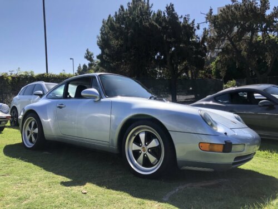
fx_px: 225
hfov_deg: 63.4
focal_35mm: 28
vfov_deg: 49.7
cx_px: 139
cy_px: 104
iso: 20
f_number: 1.8
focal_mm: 3.99
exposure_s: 1/1548
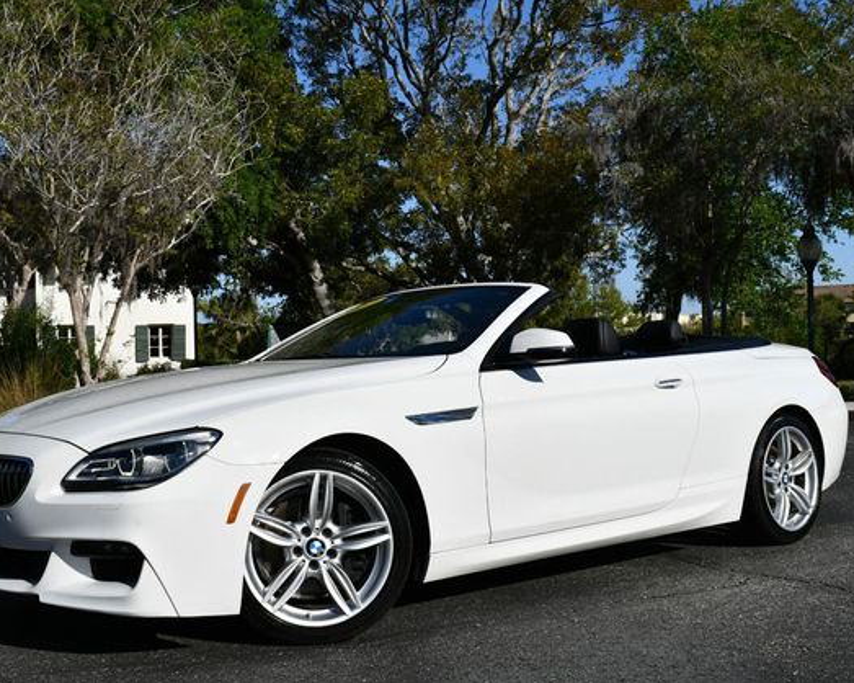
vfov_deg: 32.7
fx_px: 1162
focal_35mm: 46
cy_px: 337
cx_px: 390
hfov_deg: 40.3
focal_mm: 20
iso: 100
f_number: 10
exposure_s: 1/400
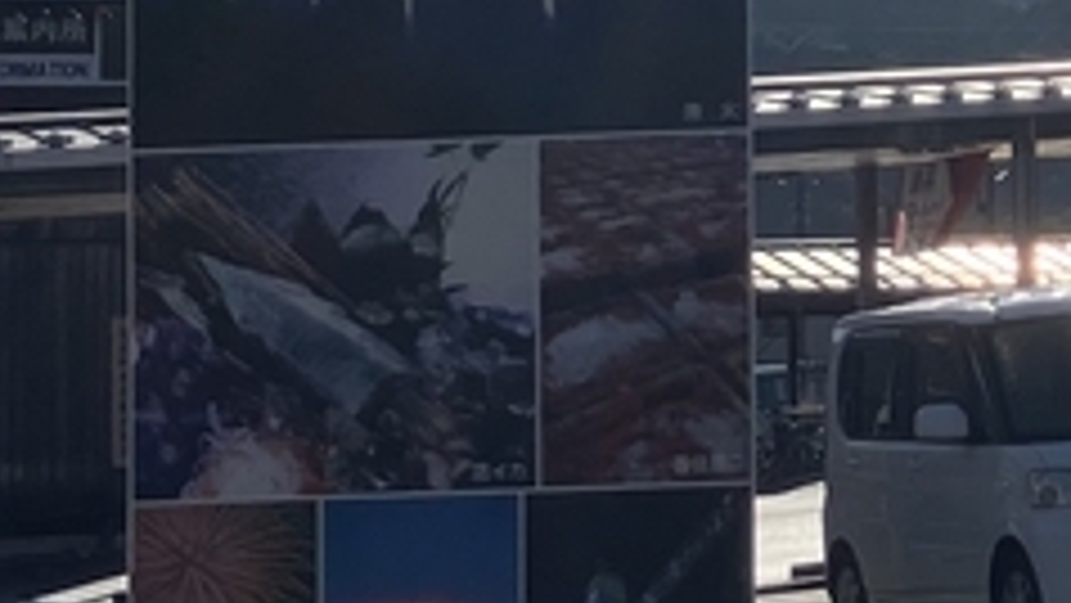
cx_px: 1408
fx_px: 4374
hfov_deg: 13.4
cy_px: -94
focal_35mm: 154
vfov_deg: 7.8
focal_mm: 3.99
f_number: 1.8
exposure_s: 1/6944
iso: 32
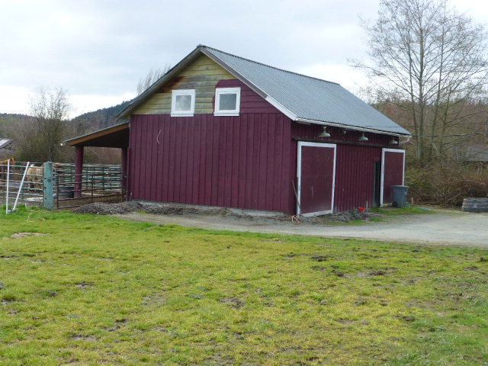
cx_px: 244
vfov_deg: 30.9
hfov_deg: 40.4
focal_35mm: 47
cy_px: 183
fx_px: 663
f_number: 4.2
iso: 100
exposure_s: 1/250
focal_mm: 8.5
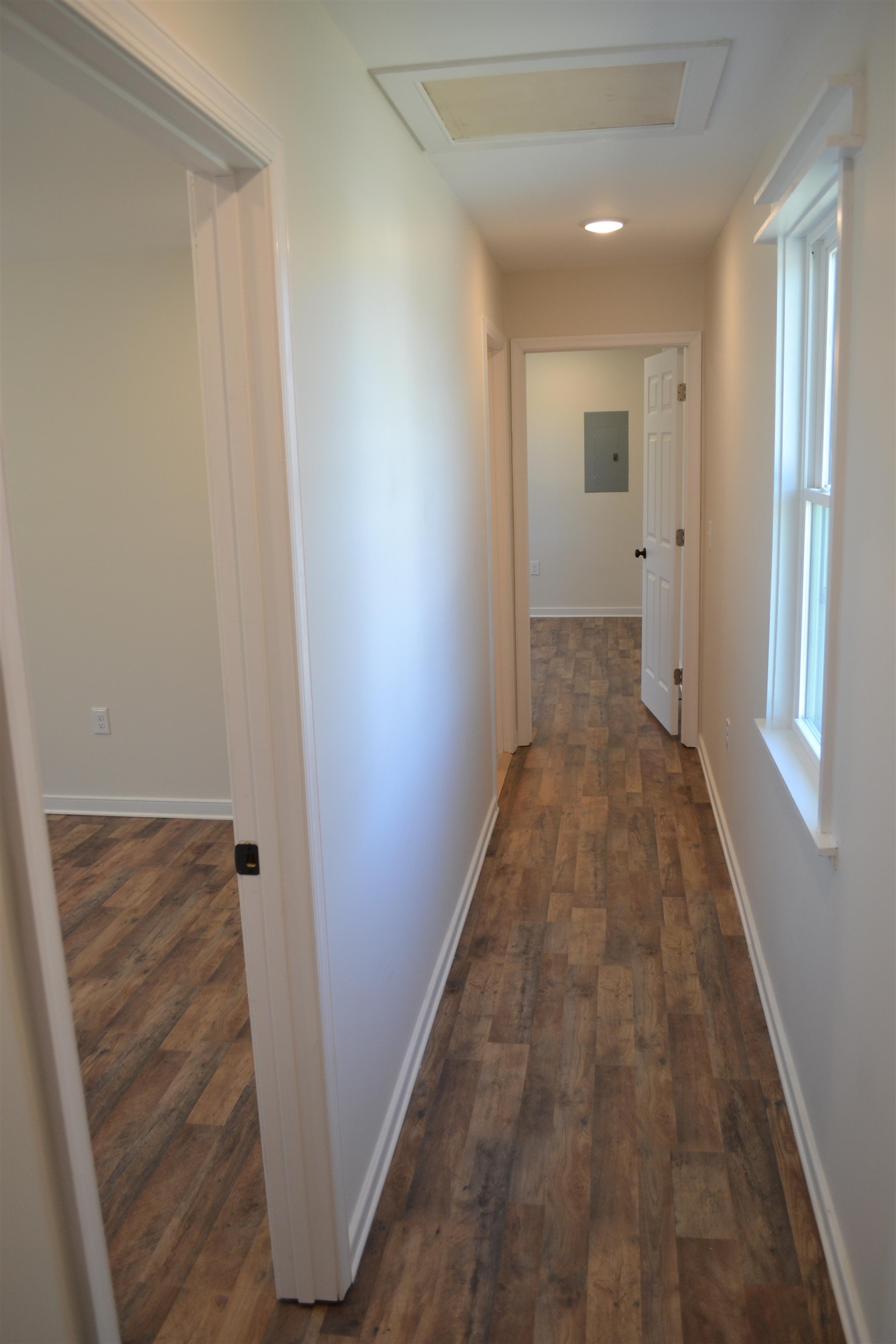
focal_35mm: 27
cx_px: 448
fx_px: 1008
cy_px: 672
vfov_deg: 67.4
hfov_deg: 47.9
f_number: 4.5
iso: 400
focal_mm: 18
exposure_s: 1/80
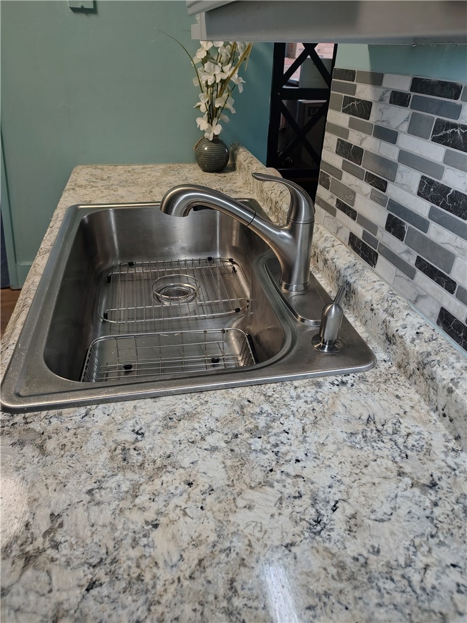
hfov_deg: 56.8
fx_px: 432
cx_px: 234
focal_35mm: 24
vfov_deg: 71.6
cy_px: 312
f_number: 1.8
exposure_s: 1/60
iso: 1143
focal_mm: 5.56
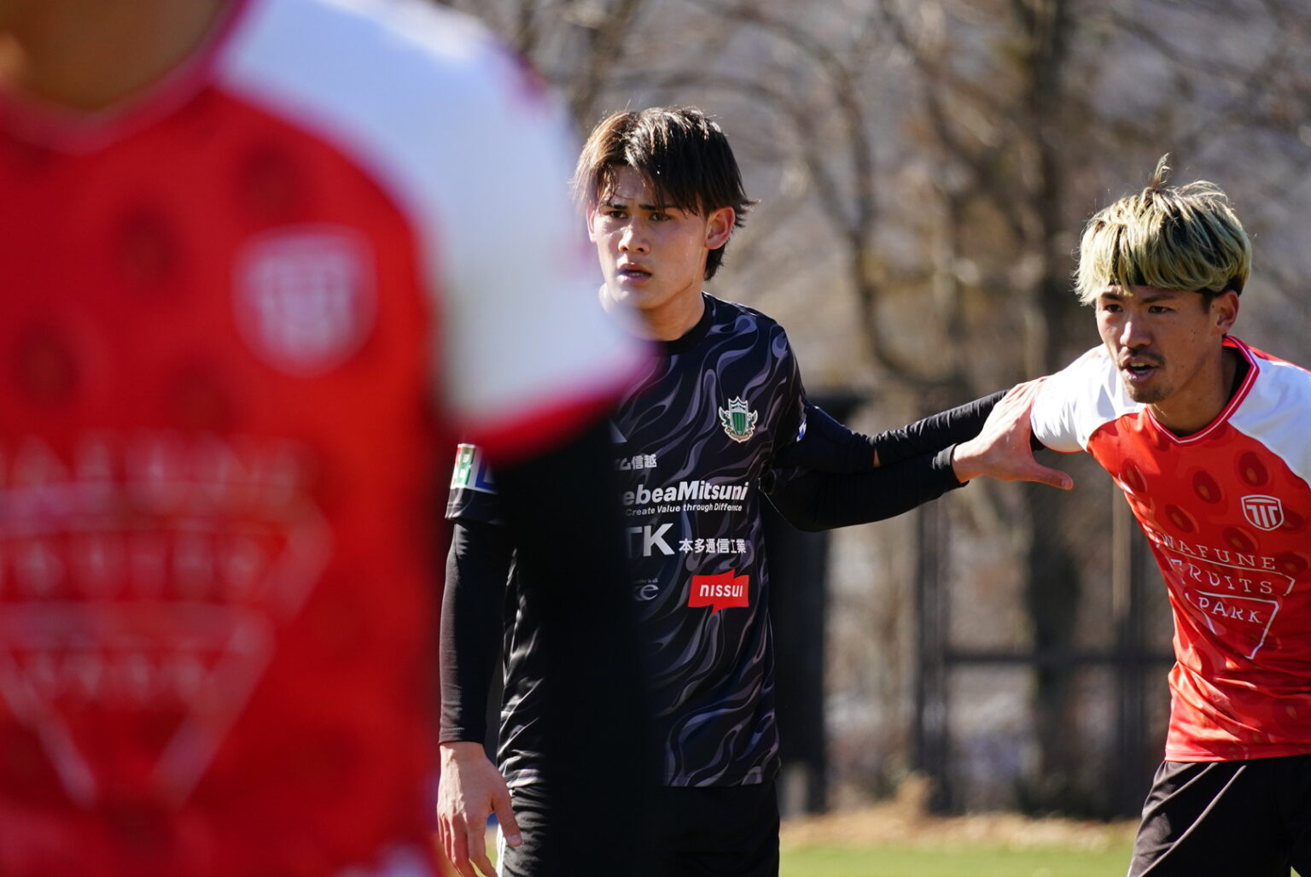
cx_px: 656
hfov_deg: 4.3
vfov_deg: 2.9
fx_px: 17531
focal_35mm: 481
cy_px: 438
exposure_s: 1/1000
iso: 800
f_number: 6.3
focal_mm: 321
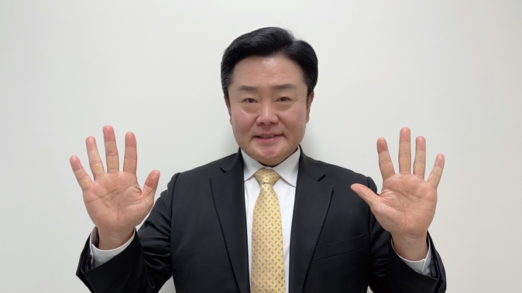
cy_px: 168
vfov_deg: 40.1
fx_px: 401
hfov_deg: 66.1
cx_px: 266
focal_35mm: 29
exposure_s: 1/120
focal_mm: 5.96
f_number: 1.6
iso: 80
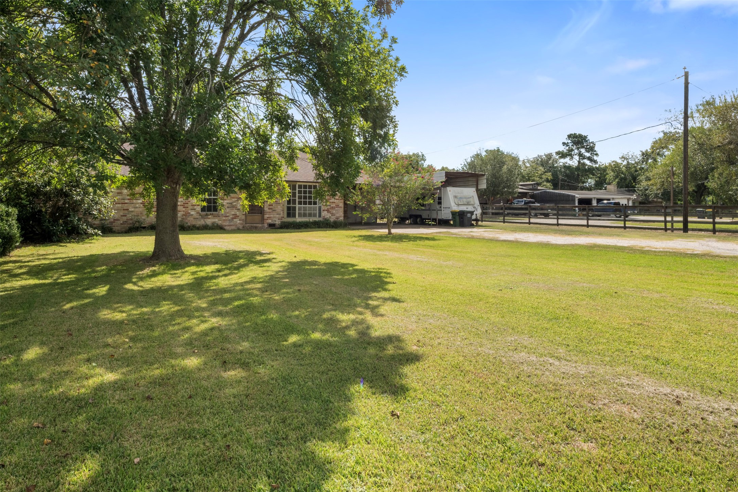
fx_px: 492
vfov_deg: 53.1
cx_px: 369
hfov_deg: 73.7
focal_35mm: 24
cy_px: 246
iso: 800
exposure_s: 1/160
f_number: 9
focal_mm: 24
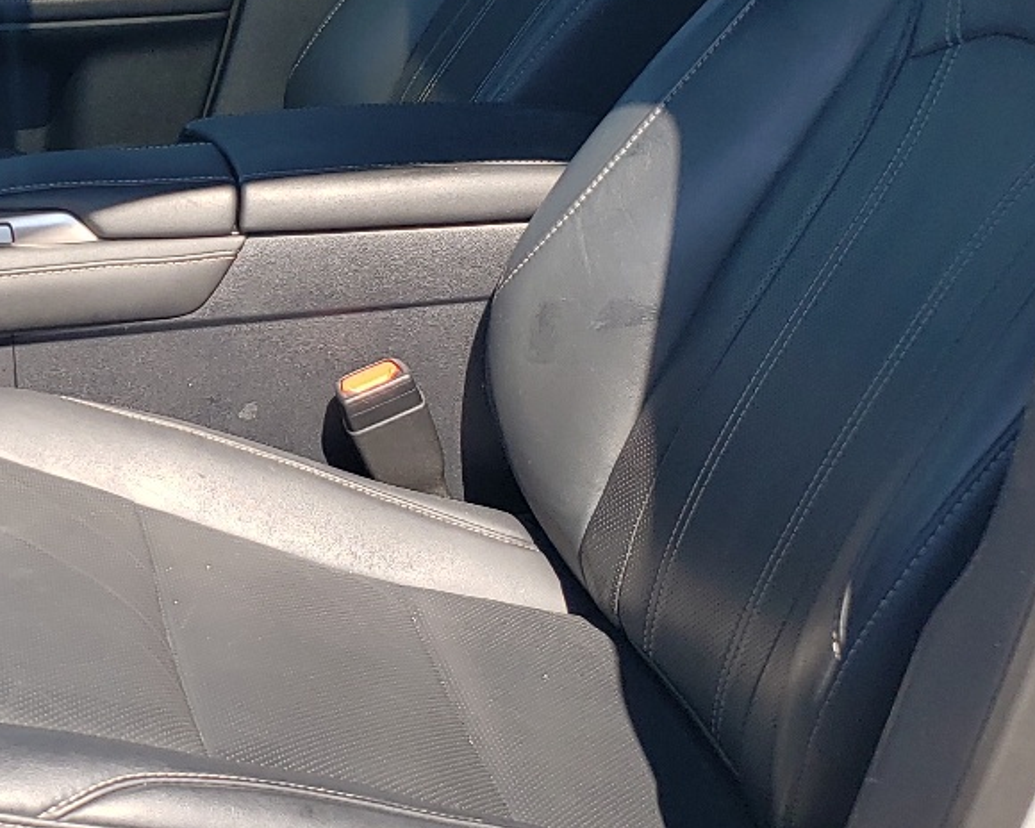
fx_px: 2144
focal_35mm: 70
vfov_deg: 21.8
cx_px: 29
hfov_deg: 25.9
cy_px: 330
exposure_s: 1/833
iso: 50
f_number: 1.5
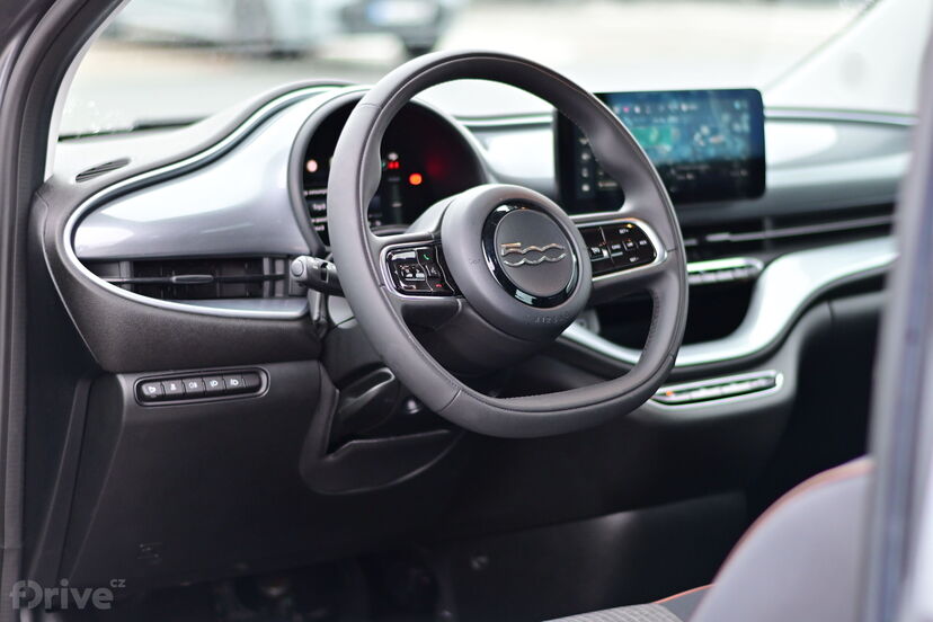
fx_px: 1944
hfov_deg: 27.0
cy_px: 311
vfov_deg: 18.2
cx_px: 466
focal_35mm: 75
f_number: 1.8
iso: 400
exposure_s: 1/125
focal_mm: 50
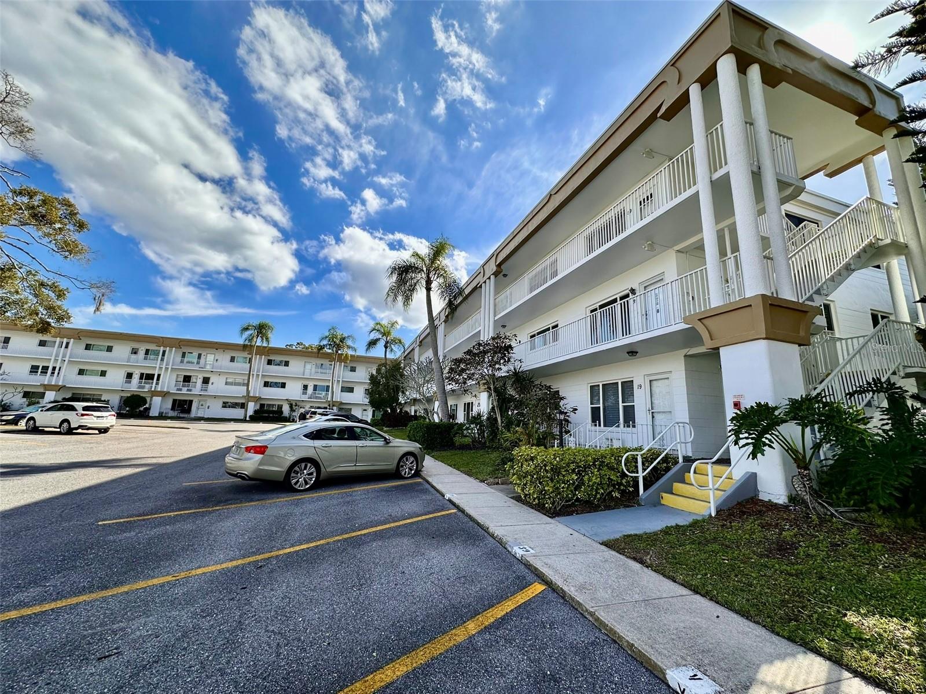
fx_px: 375
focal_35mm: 14
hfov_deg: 102.1
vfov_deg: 85.7
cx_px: 463
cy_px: 347
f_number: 2.2
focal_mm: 2.22
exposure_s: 1/1435
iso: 40
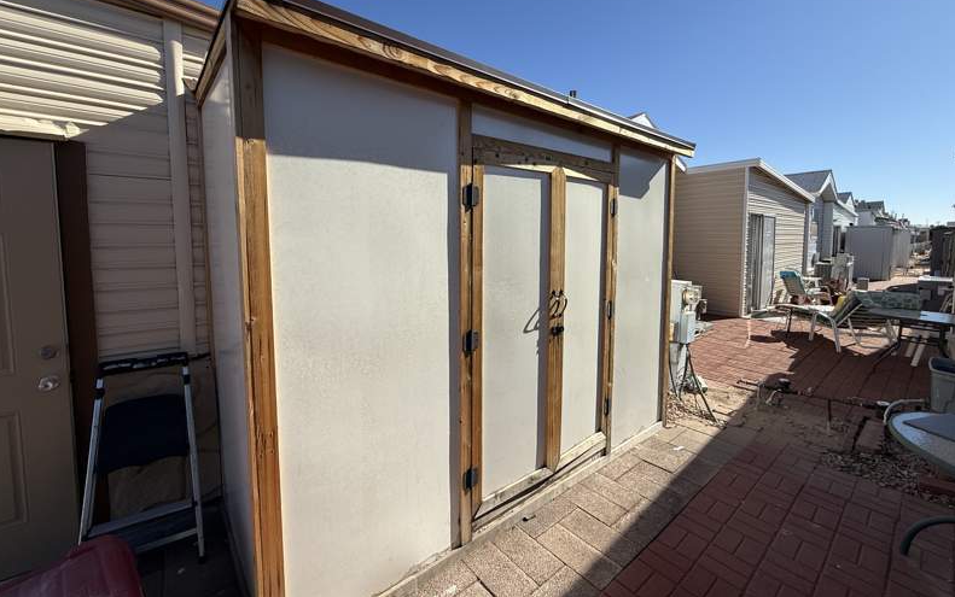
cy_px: 267
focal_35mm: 15
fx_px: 391
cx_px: 476
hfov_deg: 101.4
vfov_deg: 74.6
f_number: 2.2
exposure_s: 1/2976
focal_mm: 2.22
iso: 50
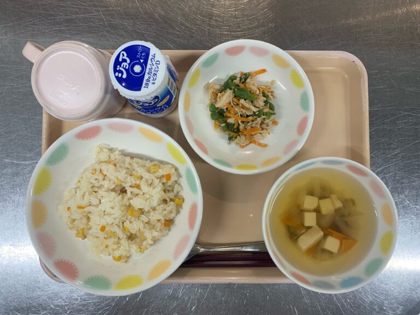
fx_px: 315
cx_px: 210
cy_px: 158
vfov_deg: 53.1
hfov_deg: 67.3
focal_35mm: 26
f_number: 1.8
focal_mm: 4.25
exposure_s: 1/60
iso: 64
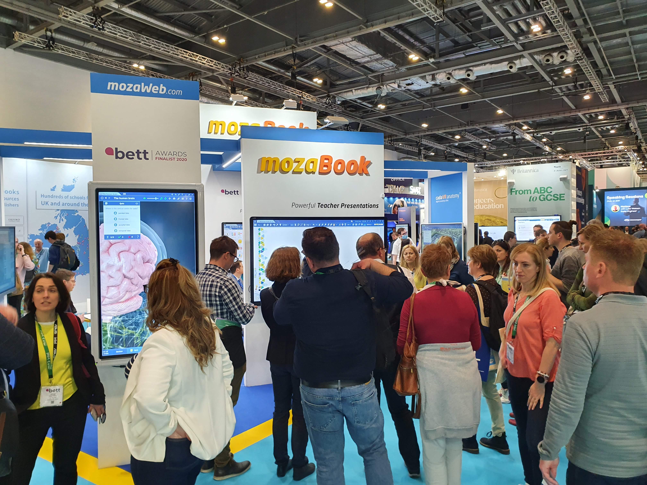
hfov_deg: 67.3
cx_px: 324
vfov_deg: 53.1
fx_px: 486
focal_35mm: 26
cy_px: 242
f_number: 2.4
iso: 200
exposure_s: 1/50
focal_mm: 4.32
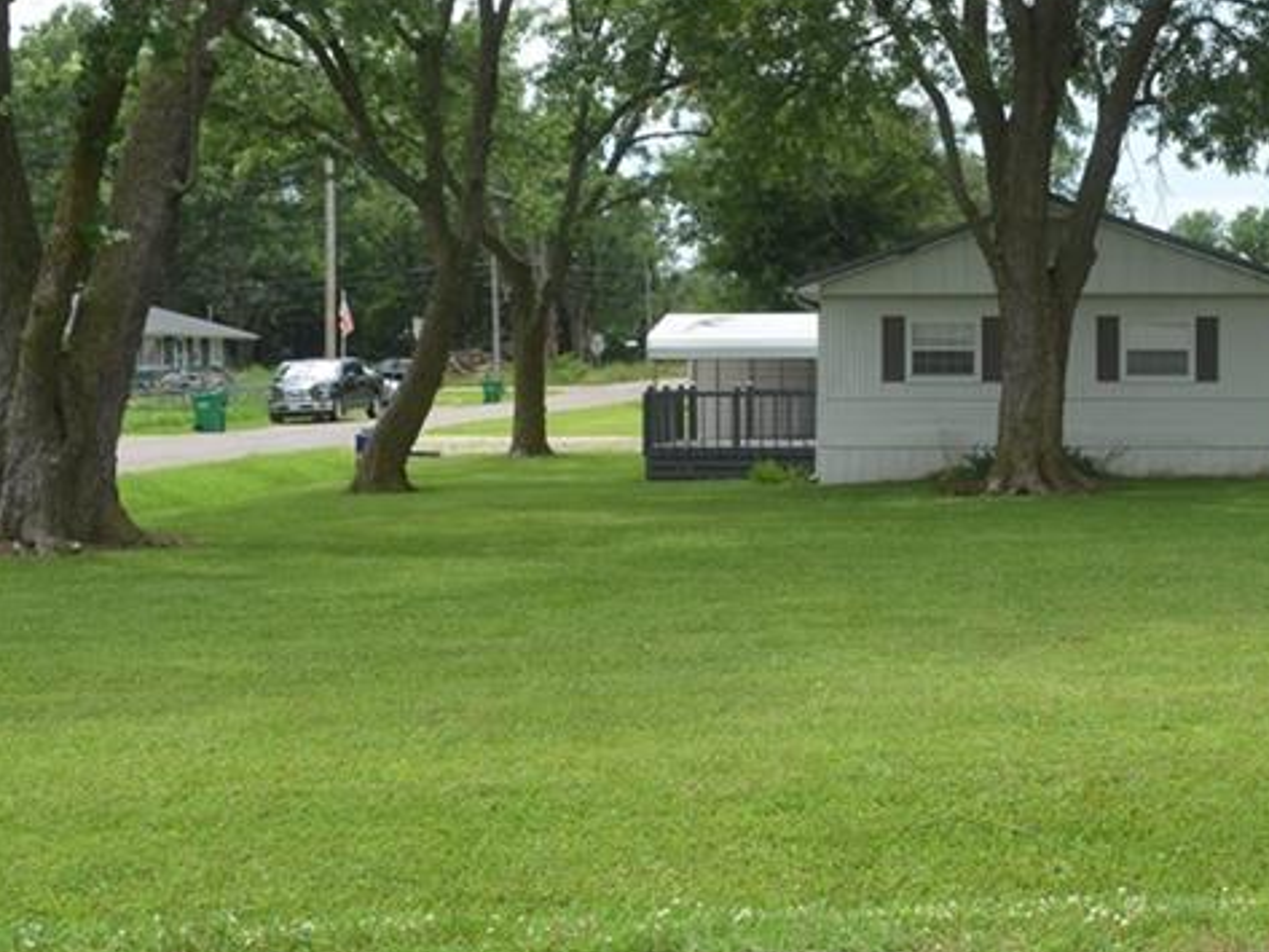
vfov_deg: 26.0
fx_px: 2053
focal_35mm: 56
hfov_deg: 33.2
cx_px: 1041
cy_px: 358
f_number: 8
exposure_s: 1/250
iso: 140
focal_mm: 18
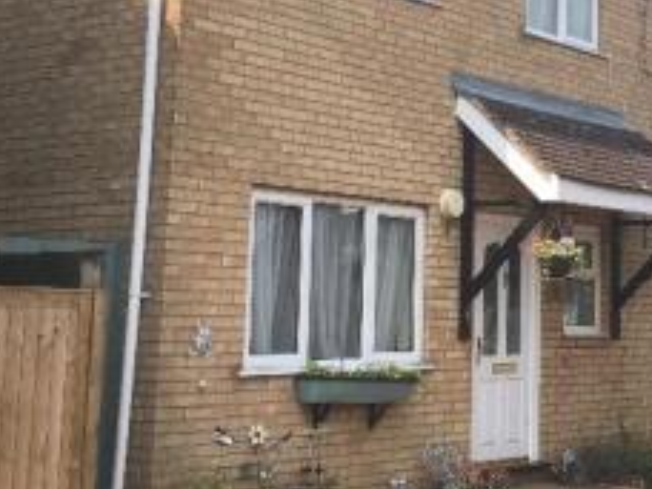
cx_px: 633
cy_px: 113
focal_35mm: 74
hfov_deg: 25.2
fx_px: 1394
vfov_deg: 19.7
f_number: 2.2
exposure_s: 1/801
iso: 25
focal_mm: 4.15
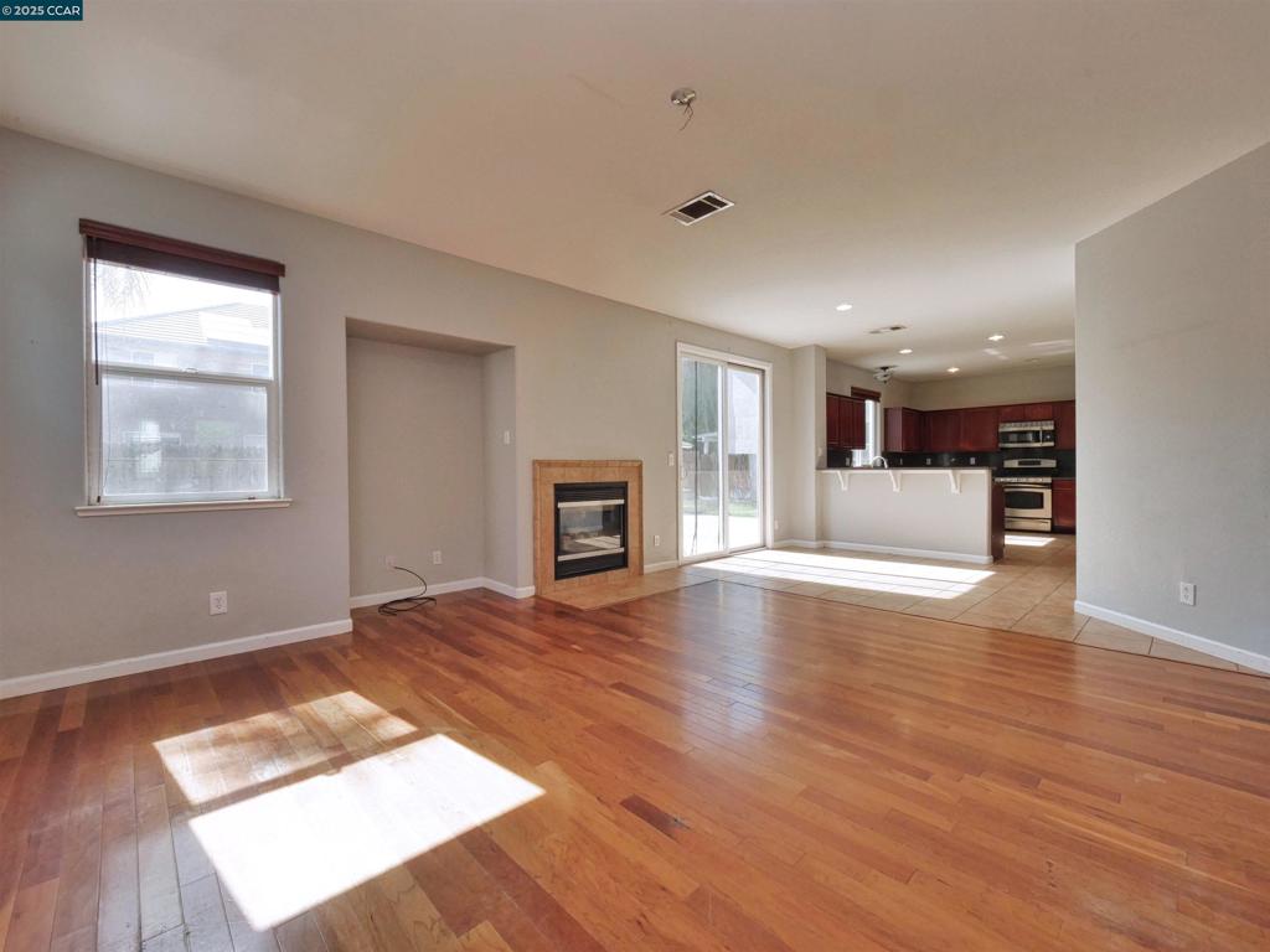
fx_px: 514
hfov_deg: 102.1
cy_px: 476
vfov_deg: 85.7
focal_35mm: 14
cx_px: 635
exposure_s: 1/160
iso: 800
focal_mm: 7
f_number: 8
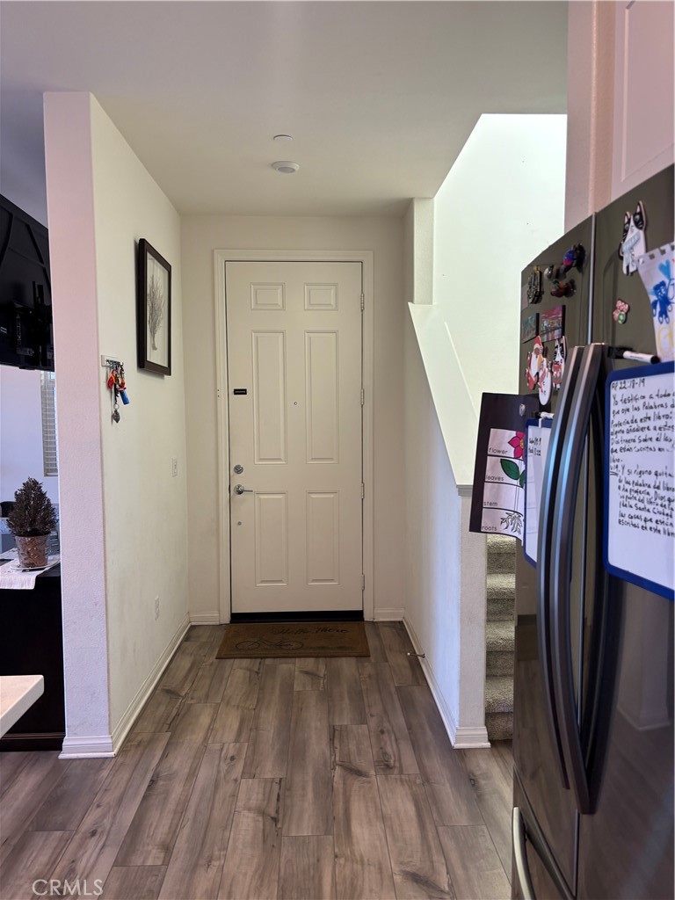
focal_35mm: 26
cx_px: 338
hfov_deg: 53.1
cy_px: 450
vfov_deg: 67.3
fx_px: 676
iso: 80
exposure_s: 1/60
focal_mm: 5.96
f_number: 1.6
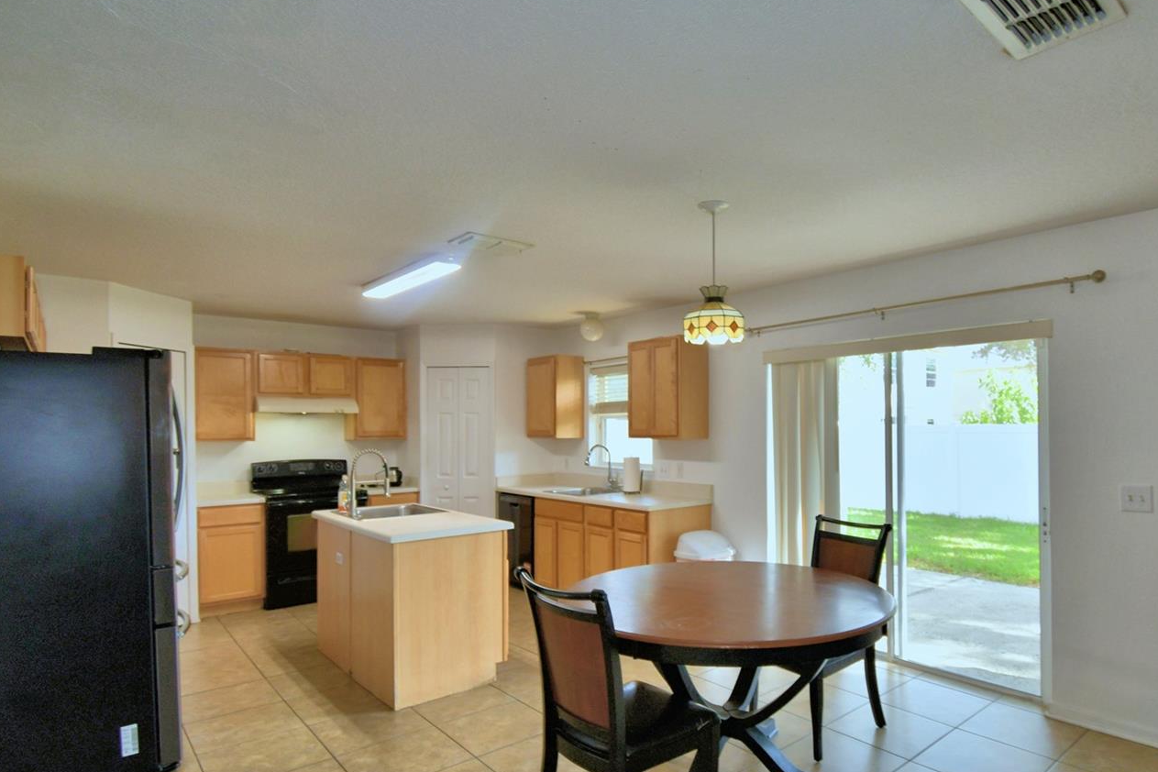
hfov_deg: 85.8
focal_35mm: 19
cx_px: 699
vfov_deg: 64.4
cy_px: 431
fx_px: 611
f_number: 4.5
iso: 200
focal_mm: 10
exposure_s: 1/40
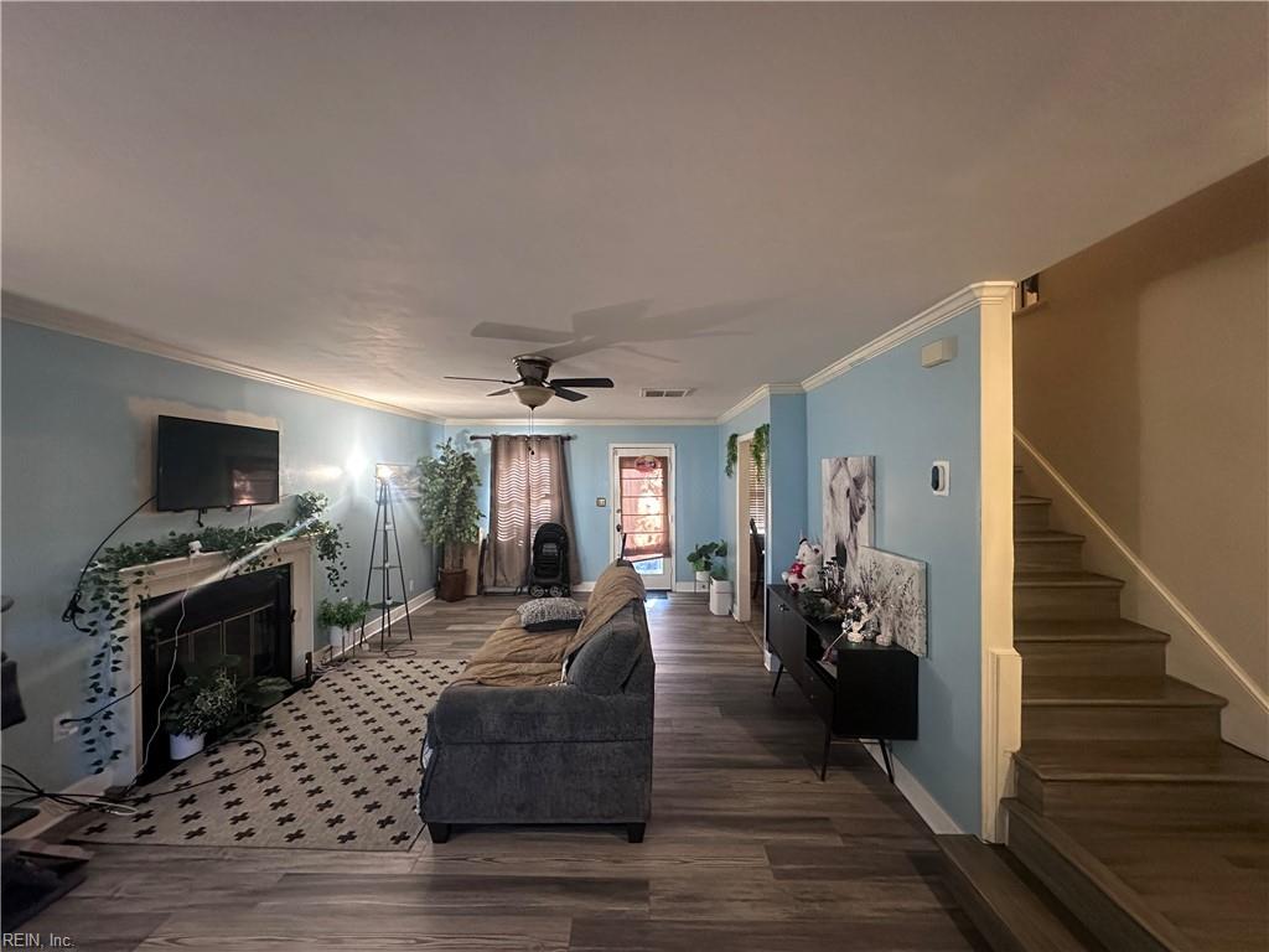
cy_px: 476
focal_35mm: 14
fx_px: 513
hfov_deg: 102.1
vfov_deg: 85.7
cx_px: 634
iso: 800
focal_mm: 2.22
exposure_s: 1/60
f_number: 2.2
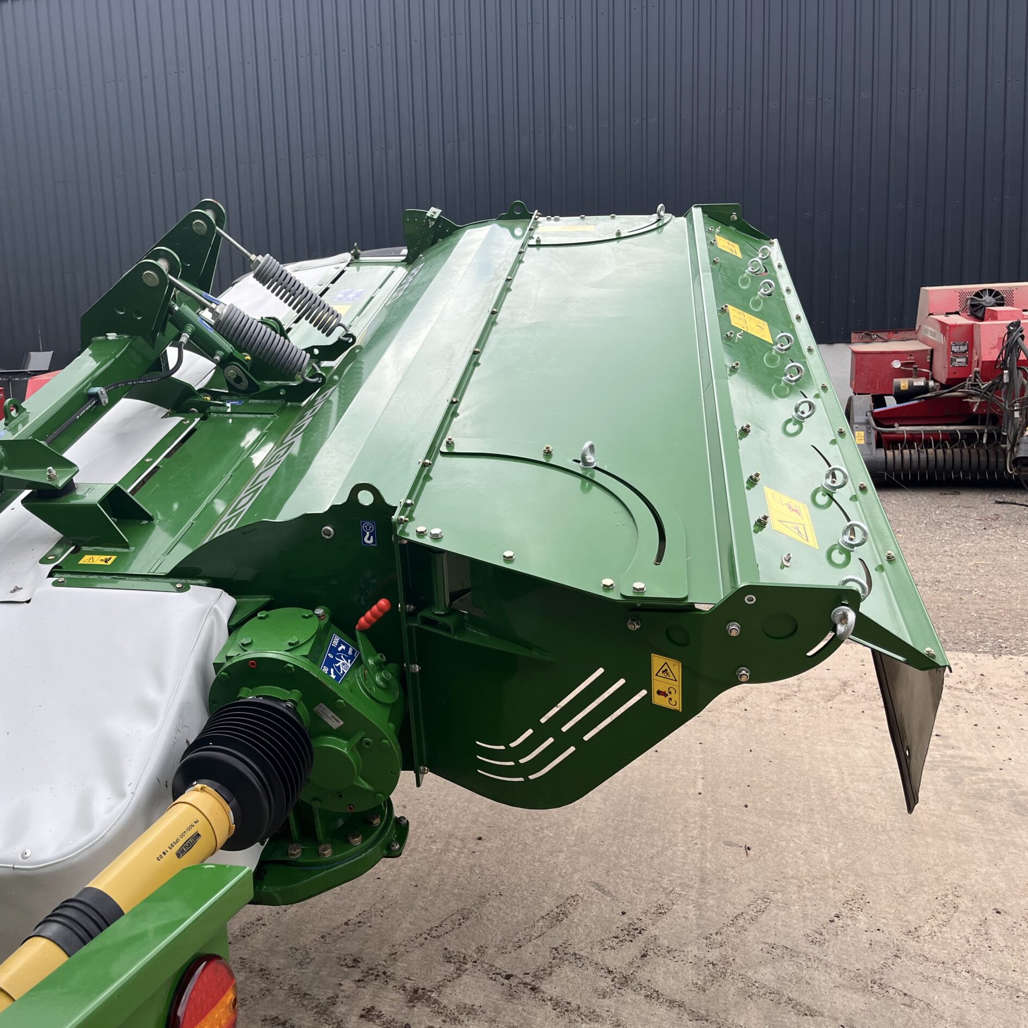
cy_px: 519
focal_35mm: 31
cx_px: 382
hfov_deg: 52.0
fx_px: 1042
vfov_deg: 52.5
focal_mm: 5.1
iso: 50
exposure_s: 1/1647
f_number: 1.6
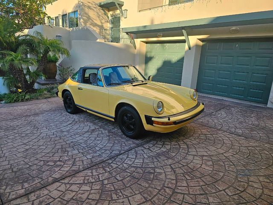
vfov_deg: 58.9
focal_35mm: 23
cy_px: 102
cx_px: 136
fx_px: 181
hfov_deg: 73.9
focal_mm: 6.3
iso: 20
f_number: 1.7
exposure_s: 1/425
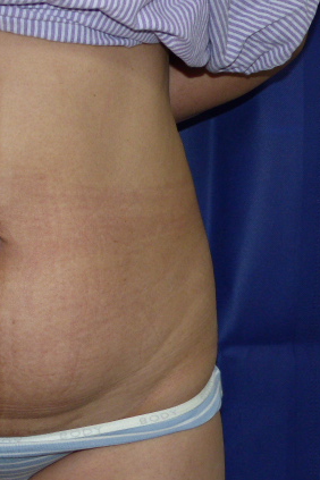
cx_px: -1
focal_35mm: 85
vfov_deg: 23.9
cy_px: 252
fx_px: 1133
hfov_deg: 15.8
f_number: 2.8
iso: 400
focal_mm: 9.8
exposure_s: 1/100
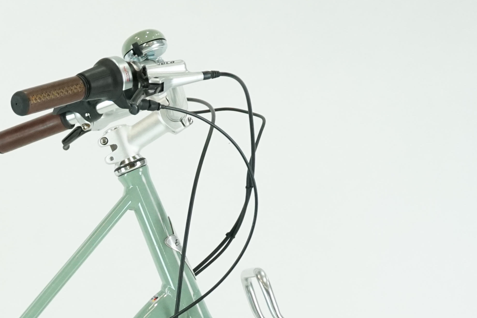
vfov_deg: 6.4
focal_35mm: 213
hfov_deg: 9.5
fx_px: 2822
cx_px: -85
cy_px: 463
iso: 2500
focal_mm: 70
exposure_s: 1/200
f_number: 7.1
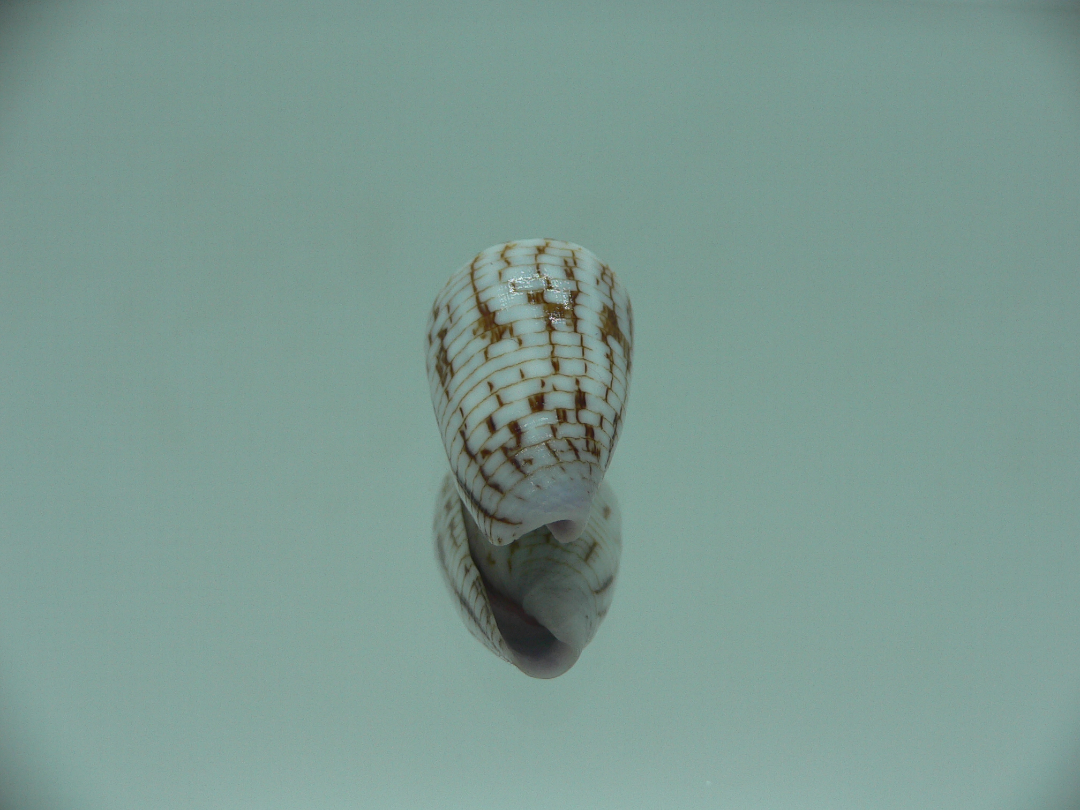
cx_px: 540
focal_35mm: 35
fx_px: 1092
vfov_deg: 40.7
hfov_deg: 52.6
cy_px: 405
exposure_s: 1/80
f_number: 2.8
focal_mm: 4.6
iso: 80
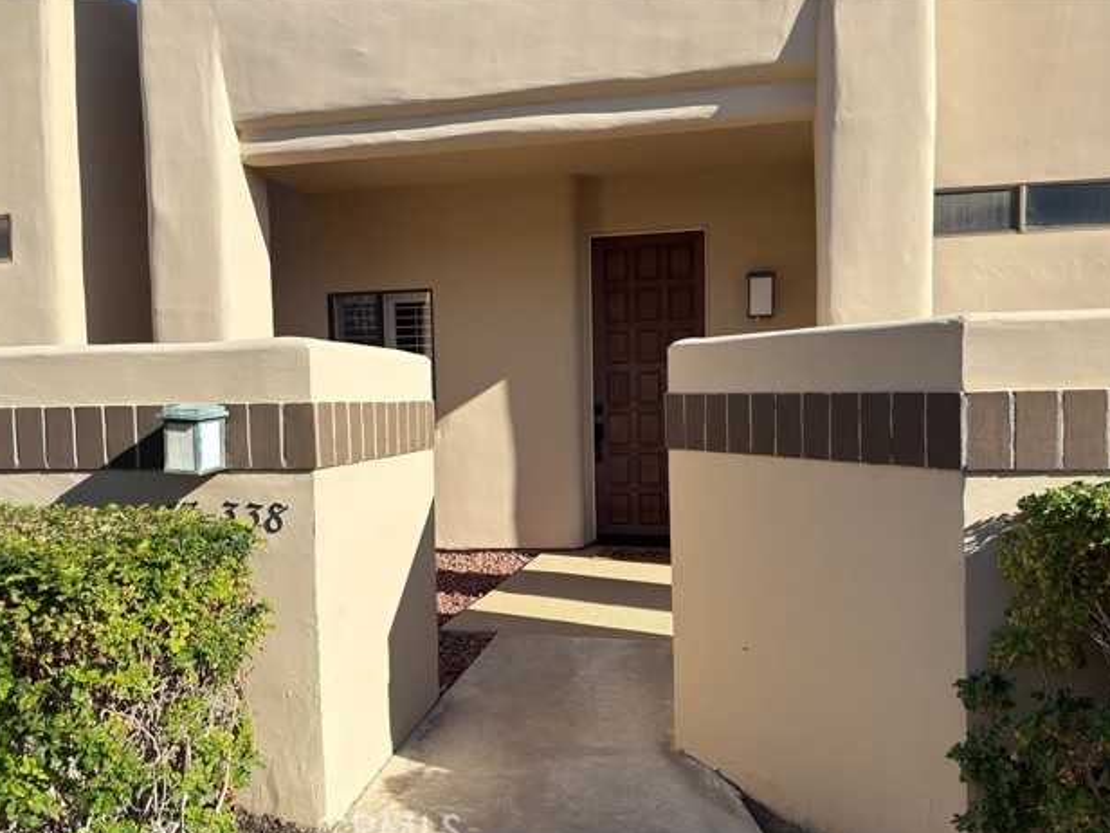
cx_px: 555
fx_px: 866
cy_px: 424
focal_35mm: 27
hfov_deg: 65.3
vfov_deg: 51.4
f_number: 1.6
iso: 50
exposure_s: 1/3125
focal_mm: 5.96
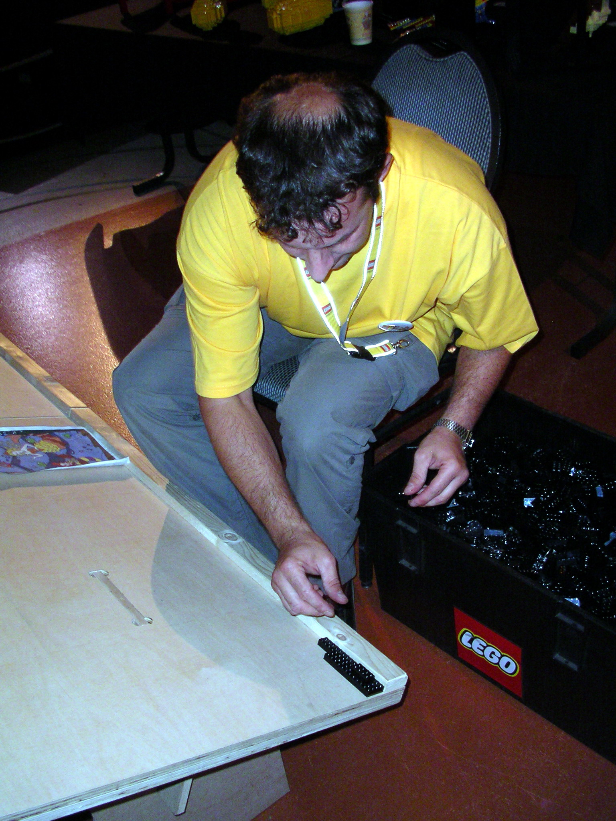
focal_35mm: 37
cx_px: 308
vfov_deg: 50.1
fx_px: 878
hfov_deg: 38.7
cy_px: 410
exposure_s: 1/60
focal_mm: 5.7
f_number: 2.8
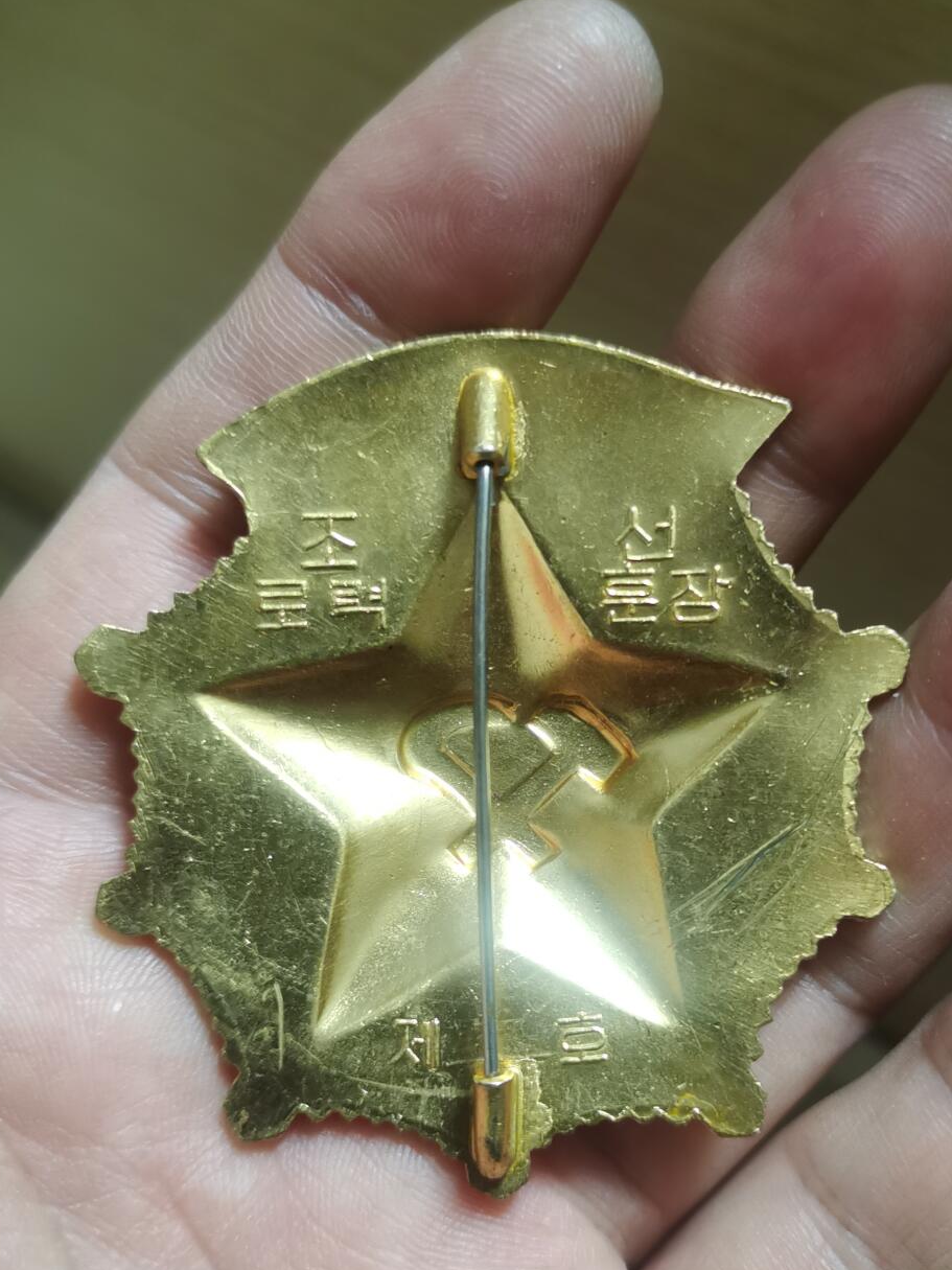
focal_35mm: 40
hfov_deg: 35.9
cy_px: 752
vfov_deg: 46.6
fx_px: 1467
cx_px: 521
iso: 500
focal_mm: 5.58
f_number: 1.8
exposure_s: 1/30
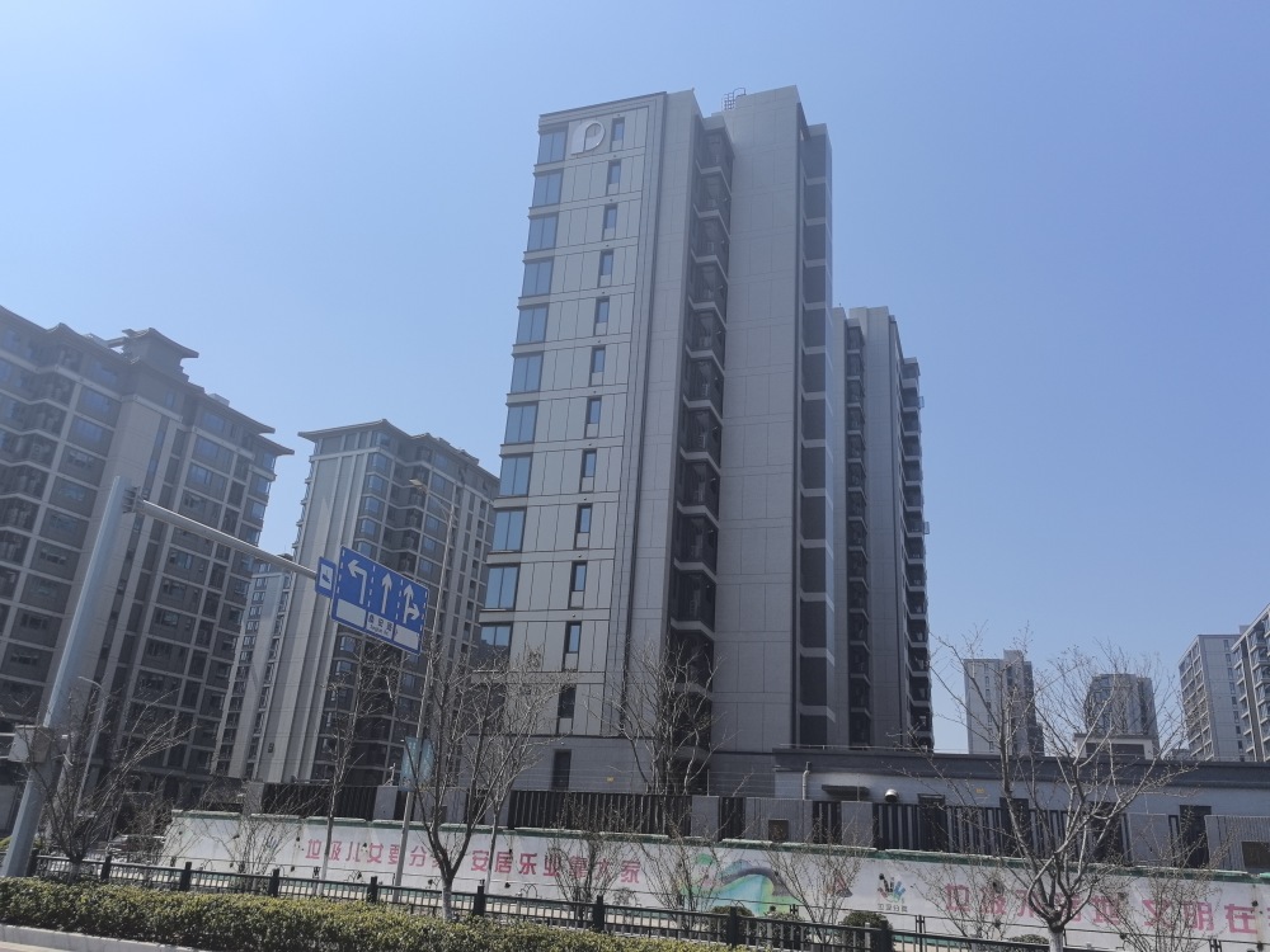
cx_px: 635
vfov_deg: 51.4
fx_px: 991
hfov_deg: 65.3
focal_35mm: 27
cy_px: 476
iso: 50
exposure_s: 1/3425
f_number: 2
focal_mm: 5.75
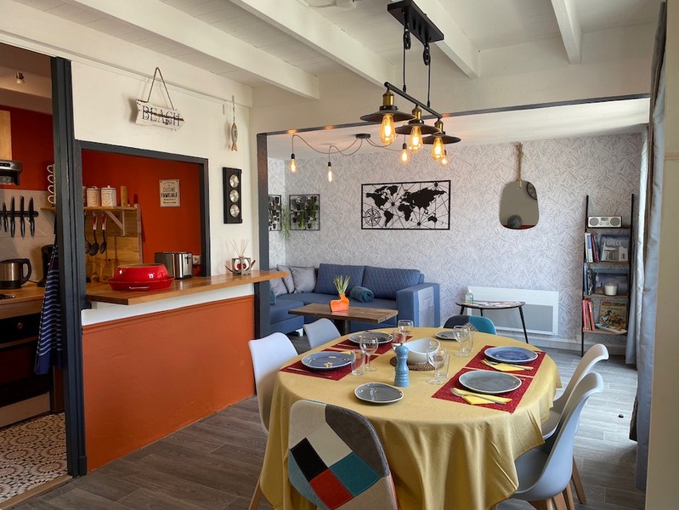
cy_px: 255
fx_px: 510
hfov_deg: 67.3
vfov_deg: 53.1
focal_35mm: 26
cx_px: 340
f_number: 1.6
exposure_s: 1/100
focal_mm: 4.2
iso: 40
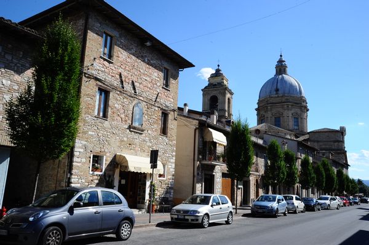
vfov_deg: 41.0
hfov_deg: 58.8
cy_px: 122
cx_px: 184
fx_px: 328
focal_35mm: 32
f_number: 20
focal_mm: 32
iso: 400
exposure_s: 1/160
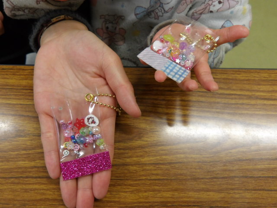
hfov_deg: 65.3
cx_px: 138
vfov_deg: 51.4
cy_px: 104
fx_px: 216
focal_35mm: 27
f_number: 3
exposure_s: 1/60
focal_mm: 4.9
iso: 303
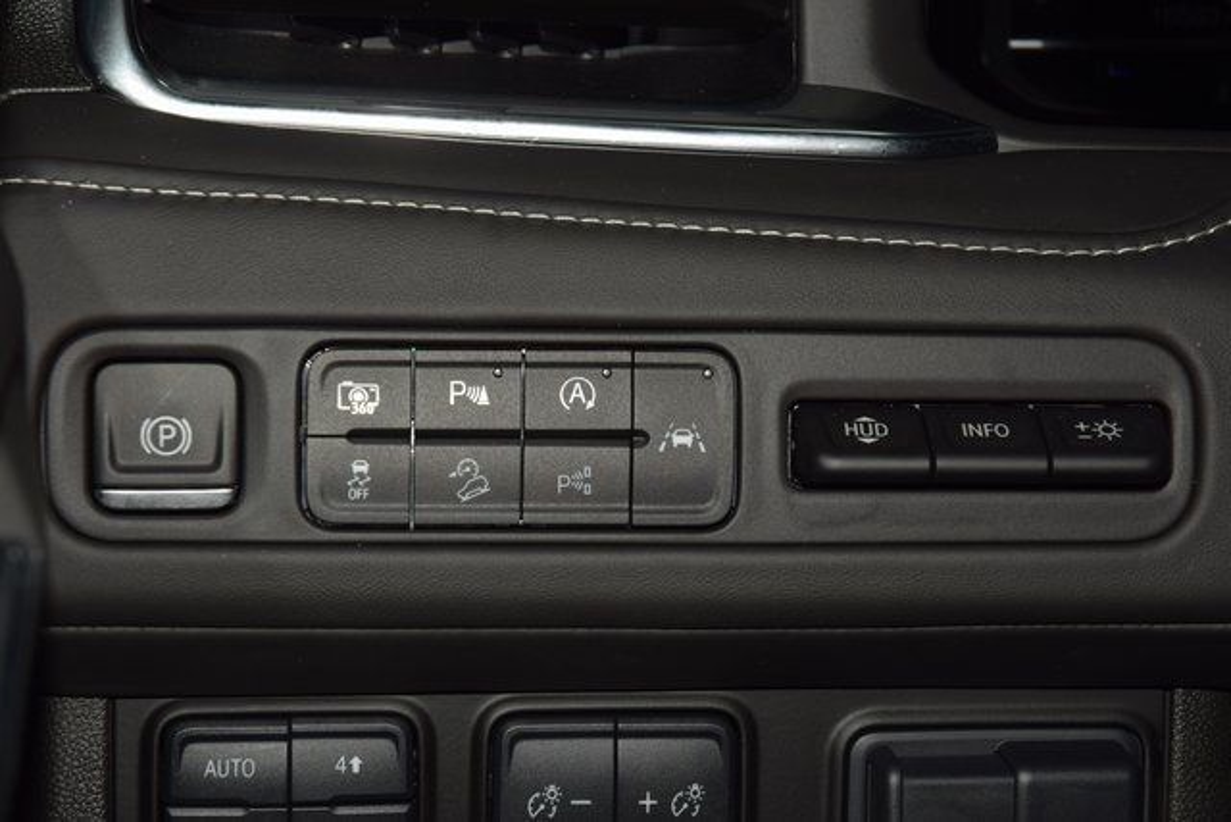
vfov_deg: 13.0
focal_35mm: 105
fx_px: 3591
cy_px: 411
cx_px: 616
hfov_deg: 19.5
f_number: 8
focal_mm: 70
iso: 100
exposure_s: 1/125
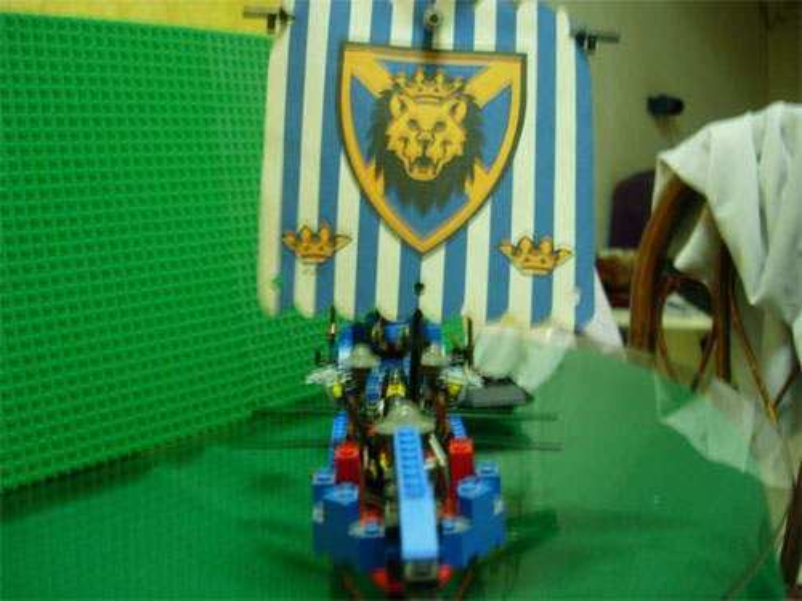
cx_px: 401
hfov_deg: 49.0
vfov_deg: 37.7
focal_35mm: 38
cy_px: 300
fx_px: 880
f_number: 2.8
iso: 129
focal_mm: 7.8
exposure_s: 1/4
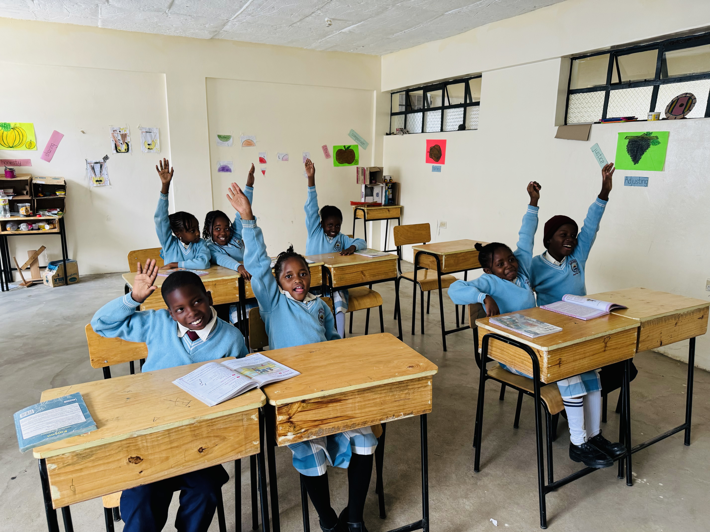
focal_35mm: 24
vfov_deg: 56.8
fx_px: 492
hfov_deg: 71.6
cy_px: 266
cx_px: 355
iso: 200
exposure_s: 1/93
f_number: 1.78
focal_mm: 6.76
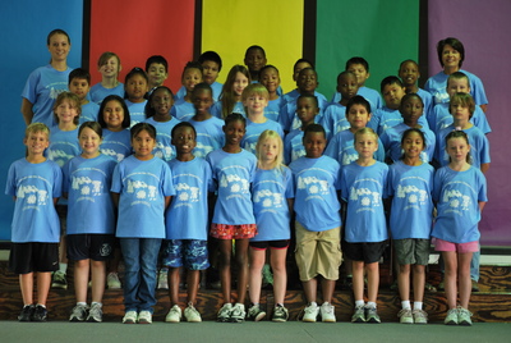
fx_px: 1450
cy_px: 172
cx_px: 256
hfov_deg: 20.0
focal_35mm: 102
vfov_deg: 13.5
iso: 100
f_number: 4.2
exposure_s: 1/3
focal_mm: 68
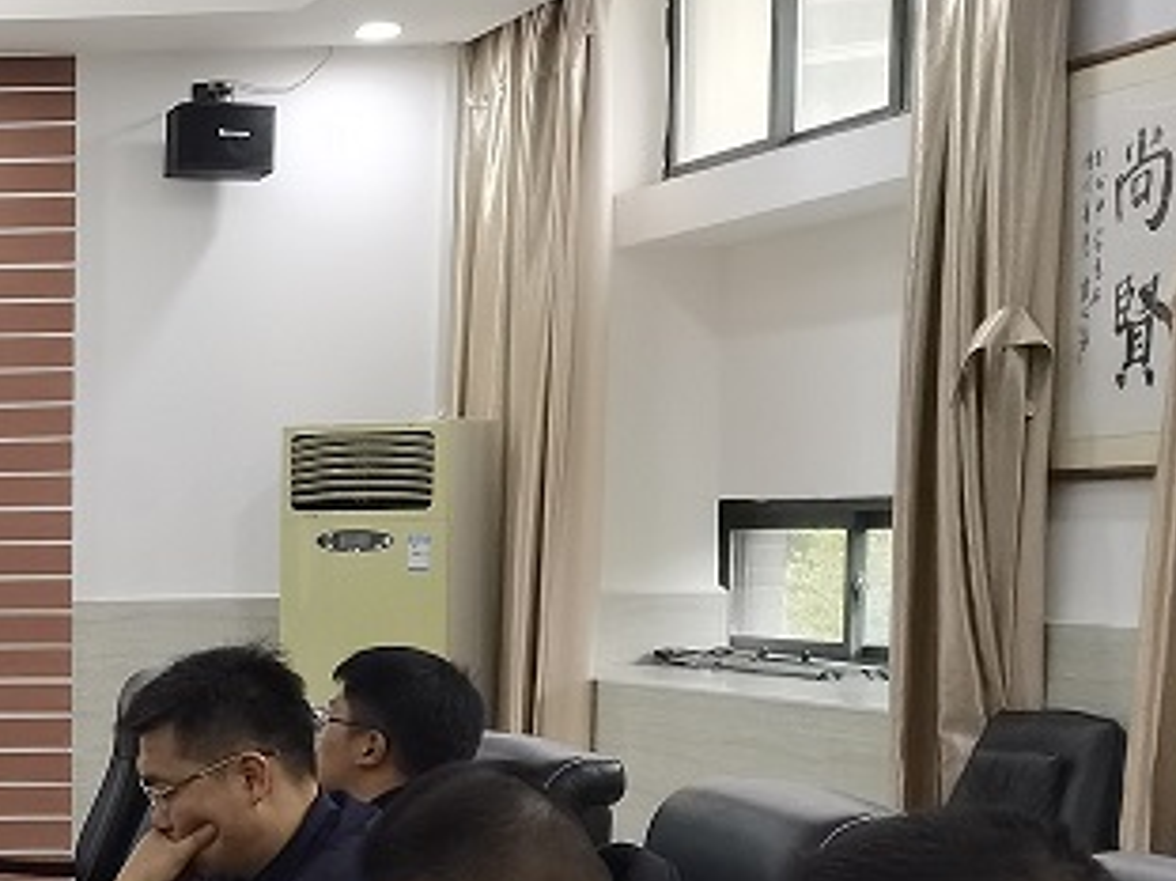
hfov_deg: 19.1
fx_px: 3022
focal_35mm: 89
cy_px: 734
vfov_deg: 16.4
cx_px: -635
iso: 160
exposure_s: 1/50
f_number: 1.9
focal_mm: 5.58
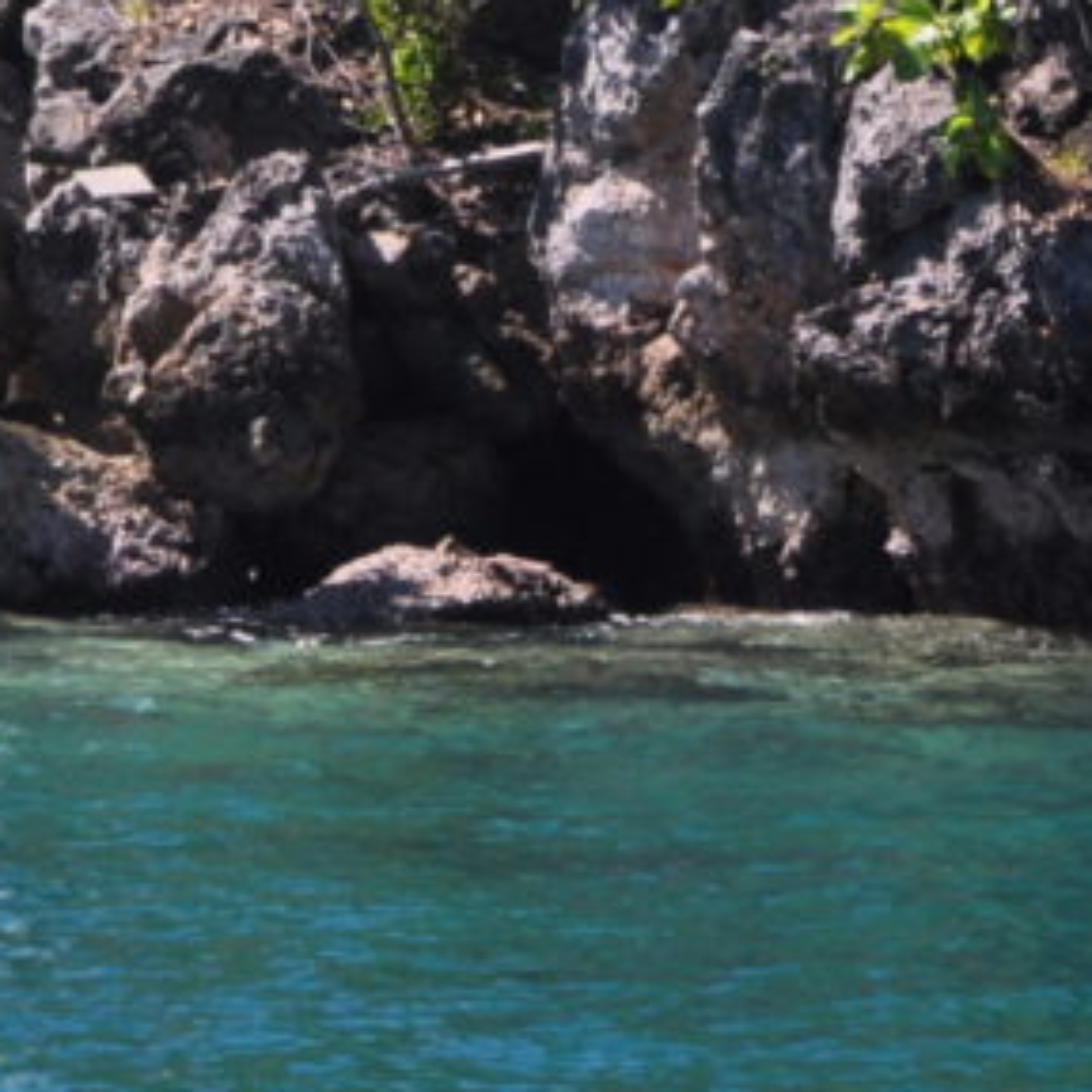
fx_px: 17024
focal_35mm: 477
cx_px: -444
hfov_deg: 3.7
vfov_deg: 3.7
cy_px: -282
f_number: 5.6
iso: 400
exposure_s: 1/1600
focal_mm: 90
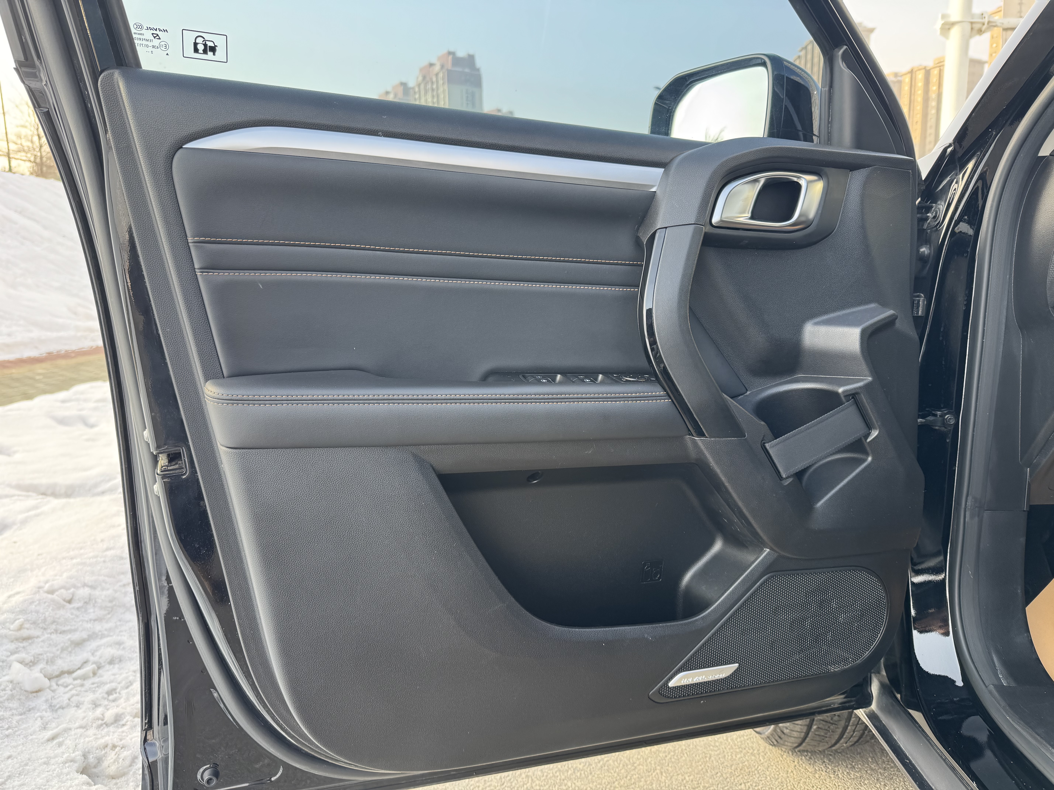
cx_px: 527
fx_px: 731
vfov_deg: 56.8
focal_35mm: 24
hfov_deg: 71.6
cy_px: 395
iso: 80
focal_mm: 6.76
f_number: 1.78
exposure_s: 1/172
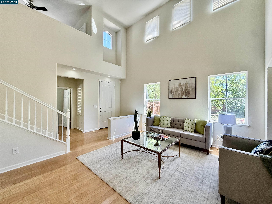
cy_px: 102
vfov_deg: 85.7
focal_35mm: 14
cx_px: 136
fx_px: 110
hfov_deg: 102.1
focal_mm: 2.22
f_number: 2.2
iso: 80
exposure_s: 1/120
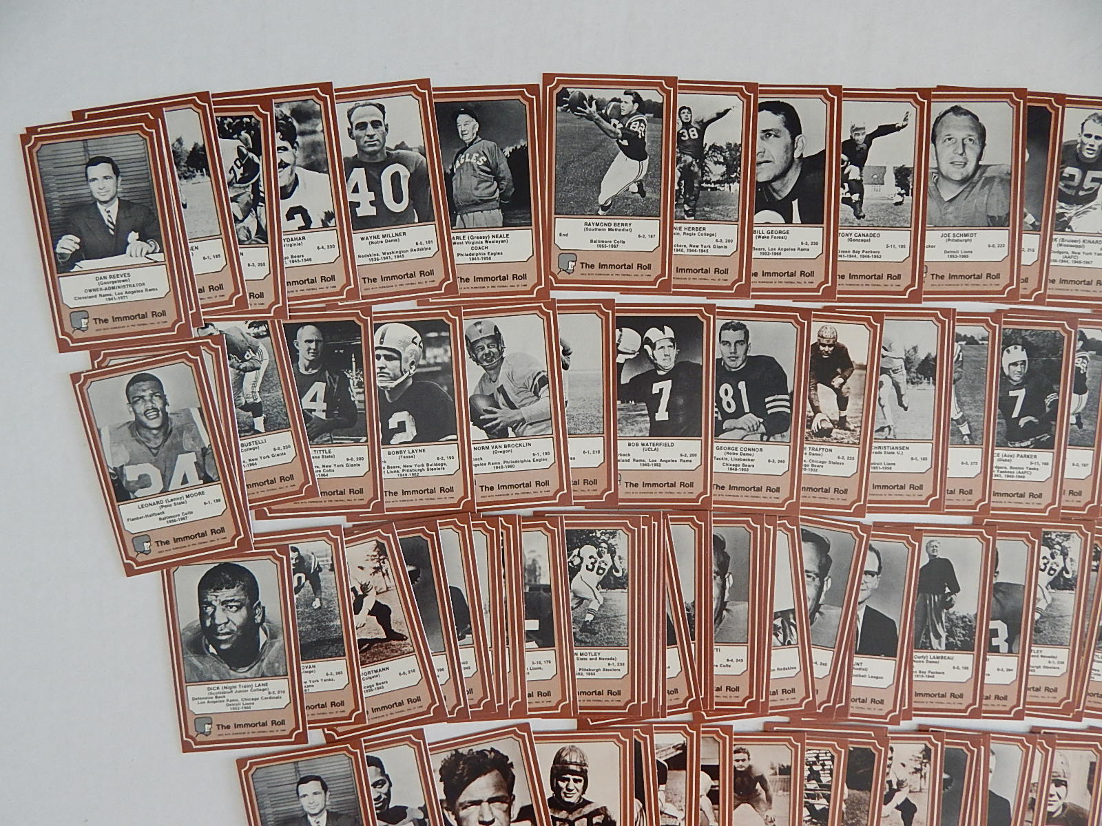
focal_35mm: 22
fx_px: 700
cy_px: 413
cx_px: 551
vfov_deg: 61.1
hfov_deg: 76.4
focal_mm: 4
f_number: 3
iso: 250
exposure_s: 1/30
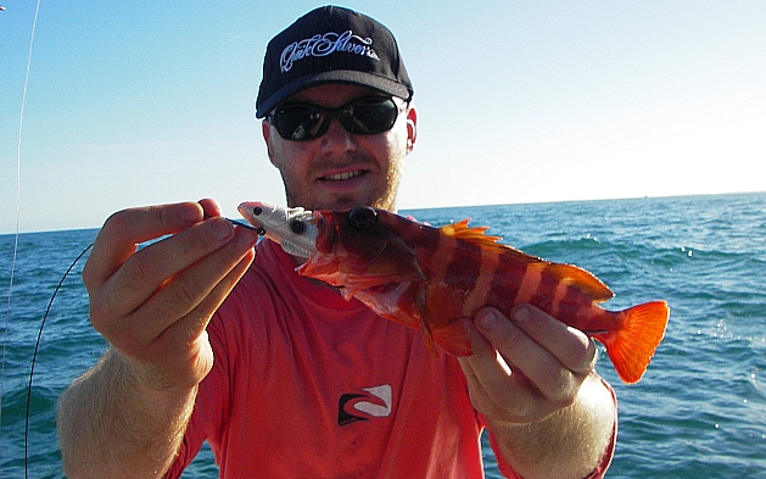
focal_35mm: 41
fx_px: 856
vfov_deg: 31.2
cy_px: 239
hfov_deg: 48.2
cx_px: 385
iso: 50
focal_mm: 6.3
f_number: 6.6
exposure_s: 1/160
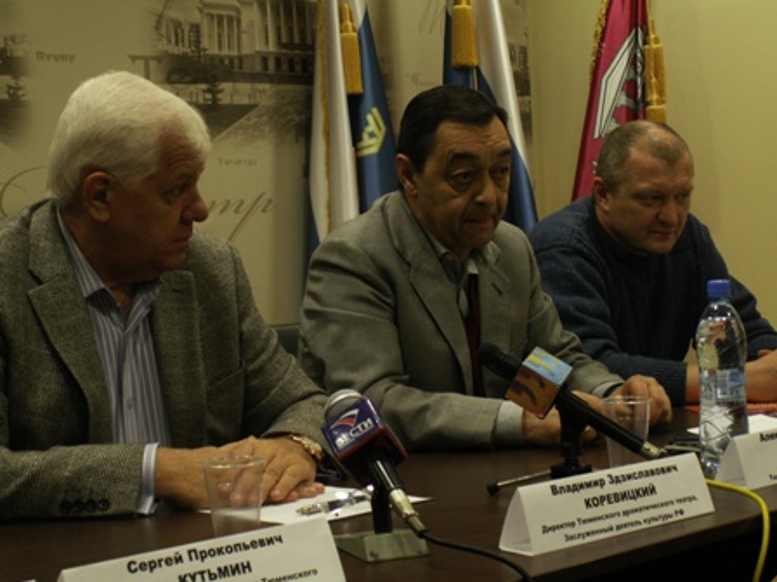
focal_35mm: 69
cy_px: 291
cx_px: 388
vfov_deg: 21.3
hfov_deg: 28.2
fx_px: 1549
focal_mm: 11.46
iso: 100
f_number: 3.2
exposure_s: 1/15
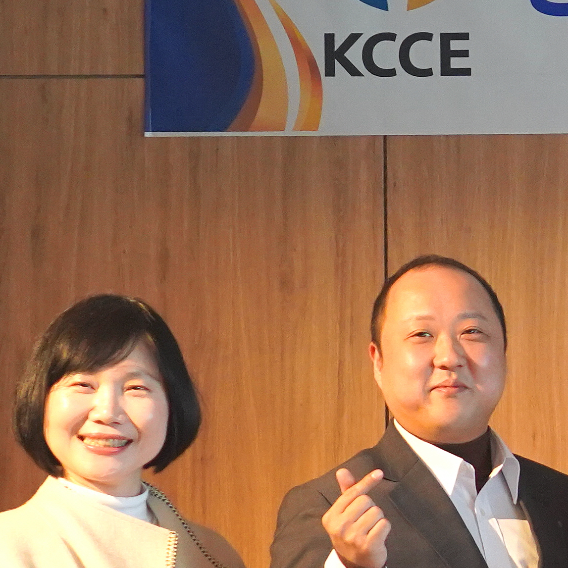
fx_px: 3137
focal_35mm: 169
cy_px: 400
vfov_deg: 10.3
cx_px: 1275
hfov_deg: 9.4
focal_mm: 38
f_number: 4
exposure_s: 1/160
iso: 3200
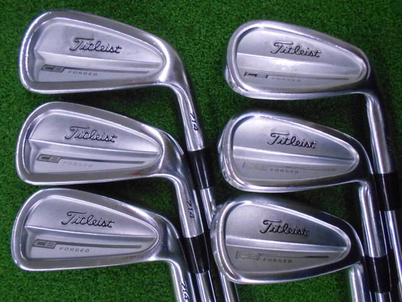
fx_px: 302
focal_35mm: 26
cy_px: 151
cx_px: 201
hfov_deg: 67.3
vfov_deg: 53.1
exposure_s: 1/125
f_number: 3.2
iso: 800
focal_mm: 4.6
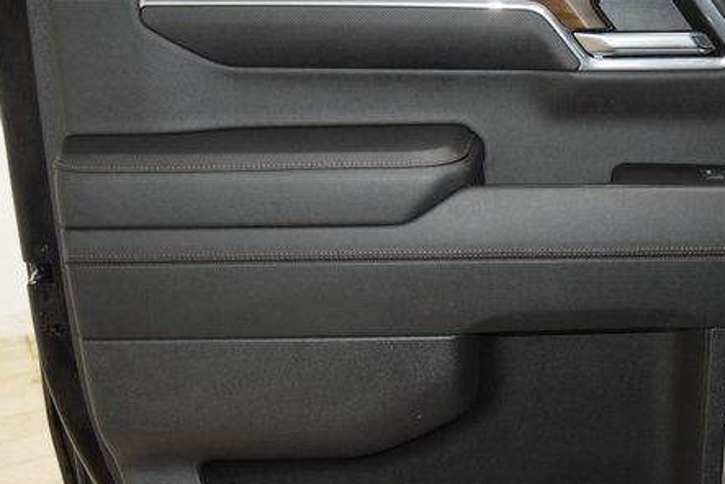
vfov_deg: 26.0
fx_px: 1048
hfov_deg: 37.5
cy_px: 295
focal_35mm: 52
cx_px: 512
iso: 3200
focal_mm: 24
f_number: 3.8
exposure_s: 1/100
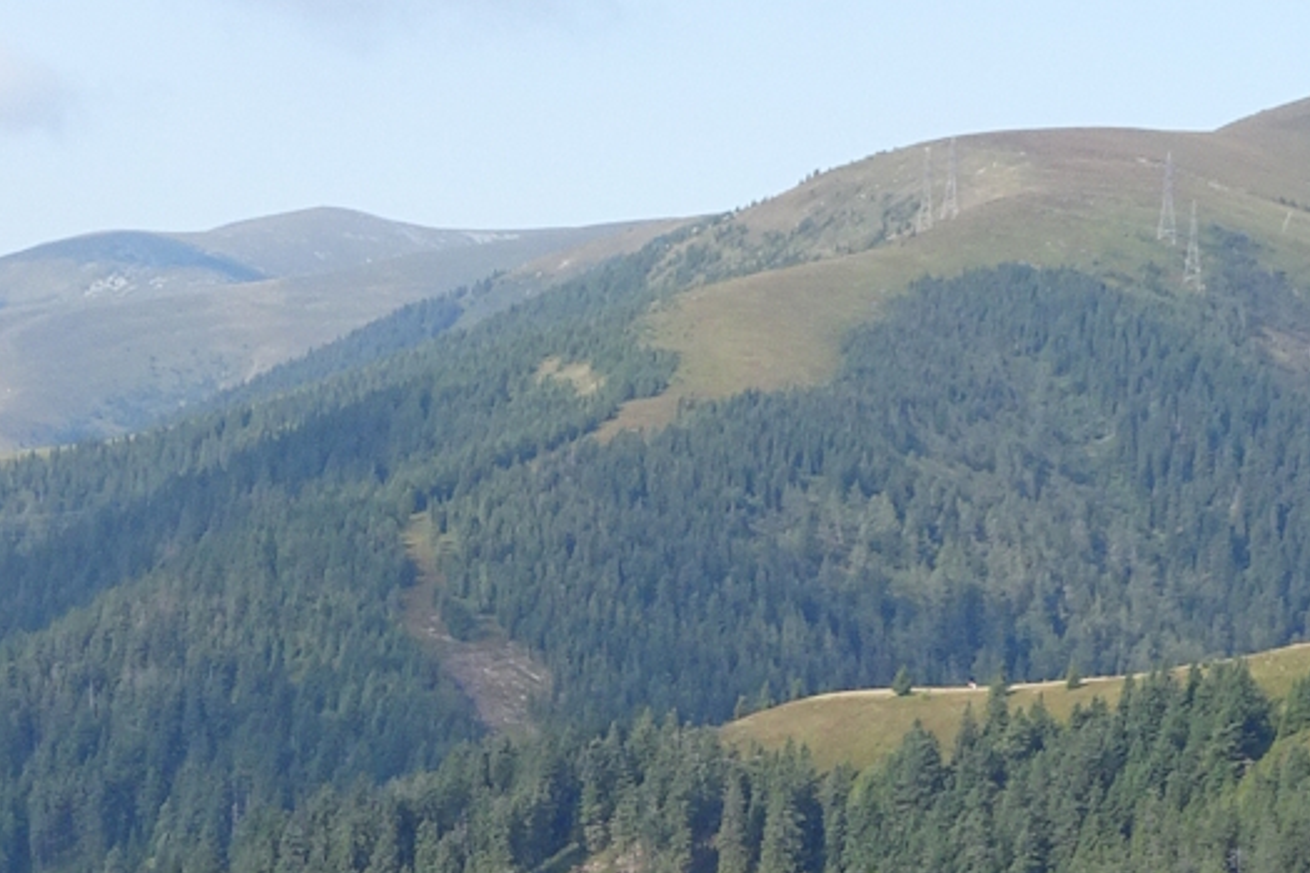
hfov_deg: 13.2
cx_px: 569
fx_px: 5676
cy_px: 965
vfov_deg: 8.7
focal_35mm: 156
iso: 80
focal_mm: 7.05
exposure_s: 1/400
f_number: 4
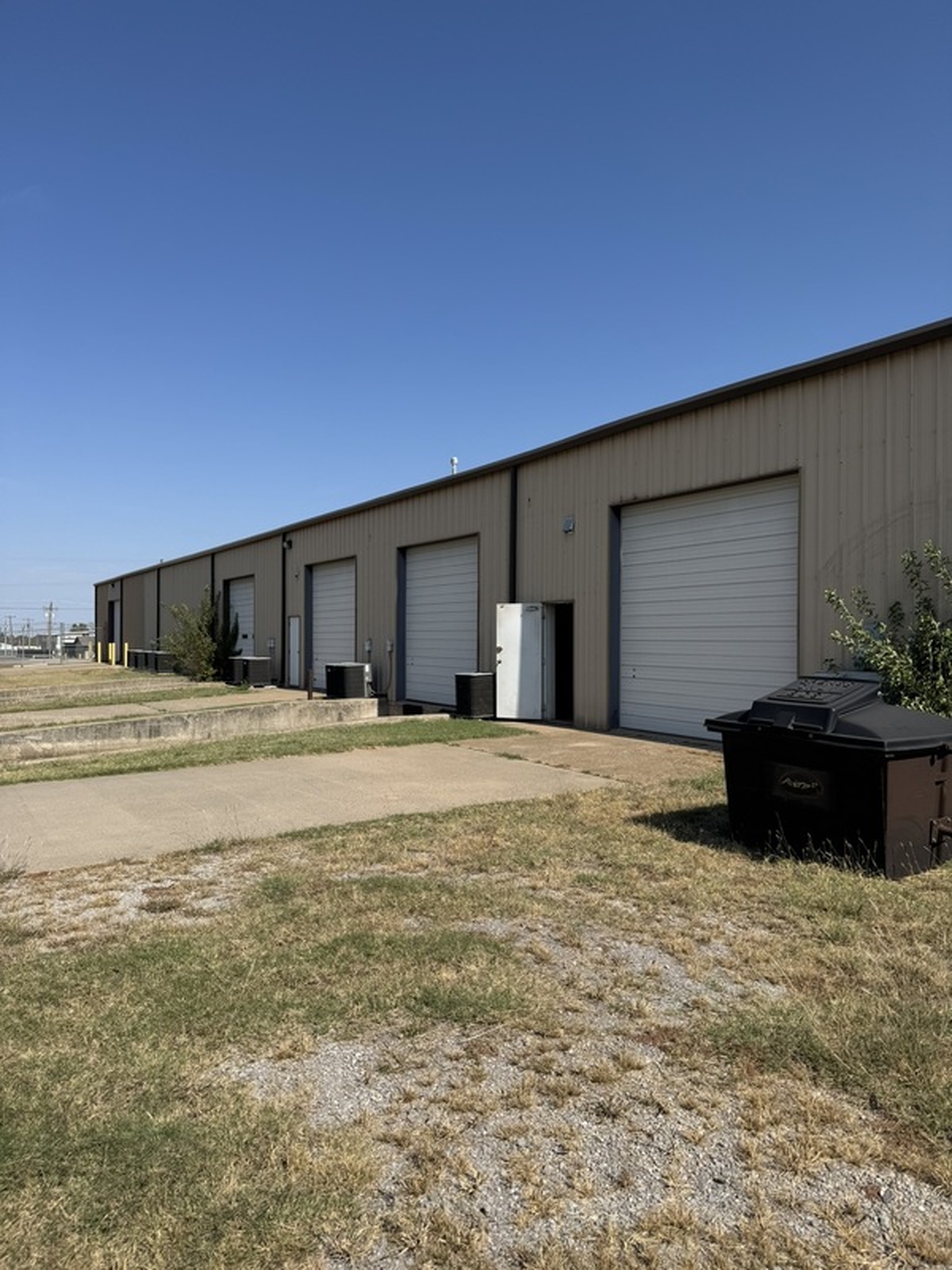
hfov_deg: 56.8
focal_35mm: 24
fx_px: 880
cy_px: 635
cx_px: 476
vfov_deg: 71.6
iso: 80
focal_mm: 6.76
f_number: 1.78
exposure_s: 1/6410
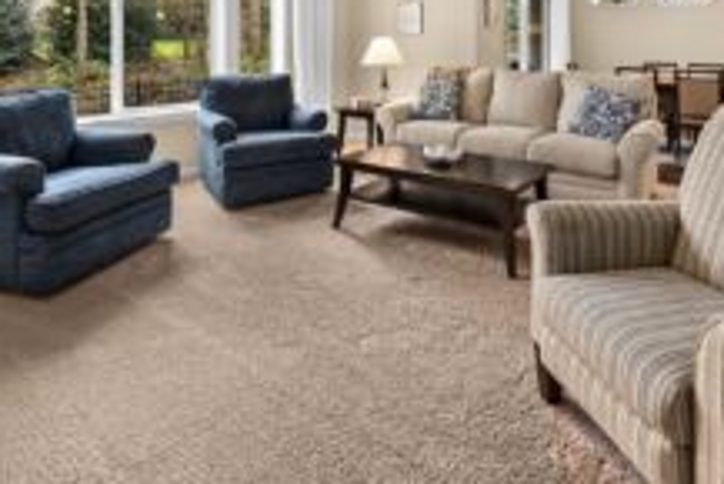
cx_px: 397
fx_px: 483
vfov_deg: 47.9
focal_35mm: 24
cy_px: 52
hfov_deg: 73.5
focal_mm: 13
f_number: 7.1
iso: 1000
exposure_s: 1/5
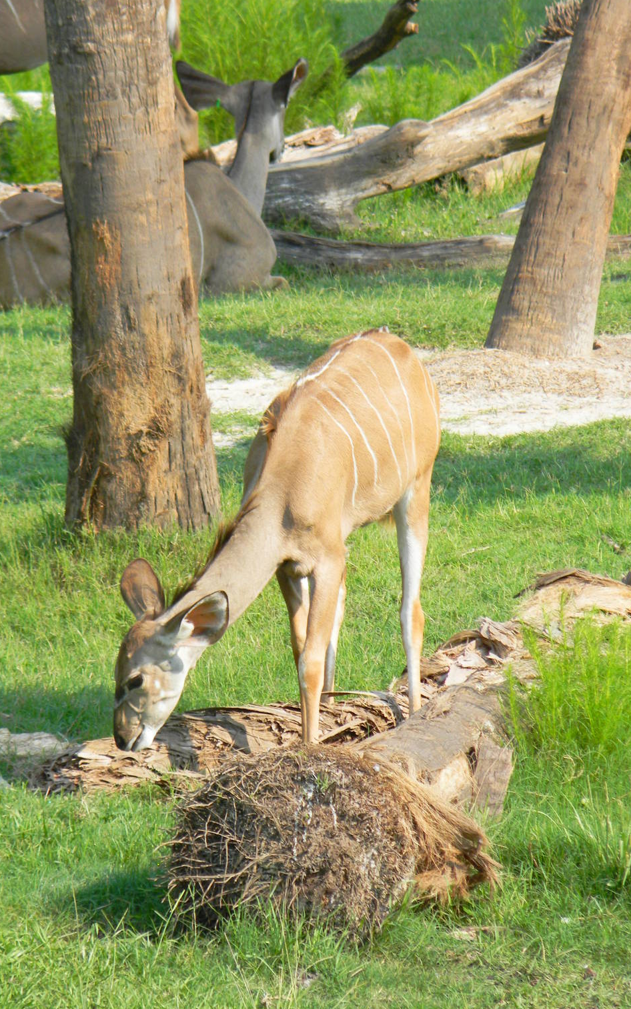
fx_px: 12763
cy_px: 526
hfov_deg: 2.8
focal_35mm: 464
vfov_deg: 4.5
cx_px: 301
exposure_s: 1/227
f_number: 5.4
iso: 80
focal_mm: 75
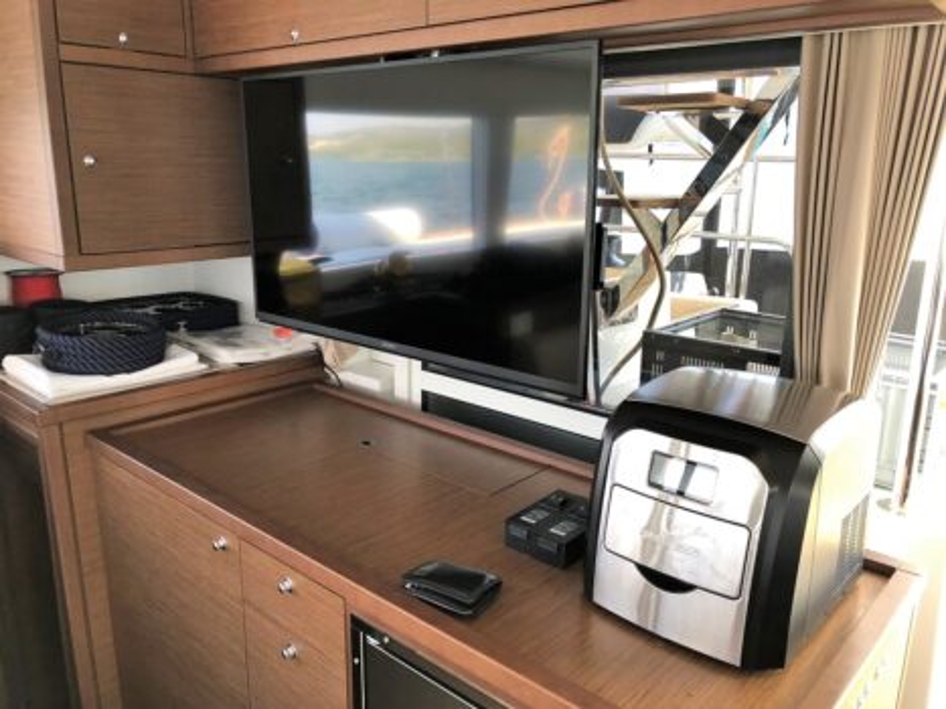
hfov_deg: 63.5
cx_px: 473
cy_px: 354
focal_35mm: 28
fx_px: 765
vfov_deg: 49.7
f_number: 1.8
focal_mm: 4
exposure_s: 1/30
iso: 25
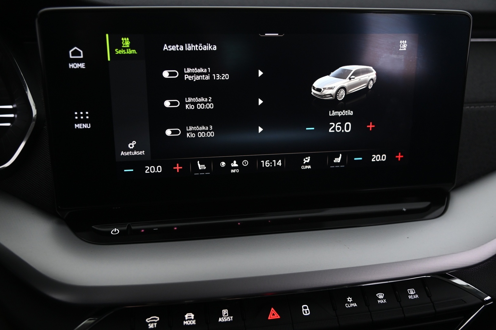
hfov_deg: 50.7
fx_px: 523
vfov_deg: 35.0
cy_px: 165
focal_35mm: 38
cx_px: 248
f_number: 4
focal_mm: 38
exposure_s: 1/50
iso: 2000
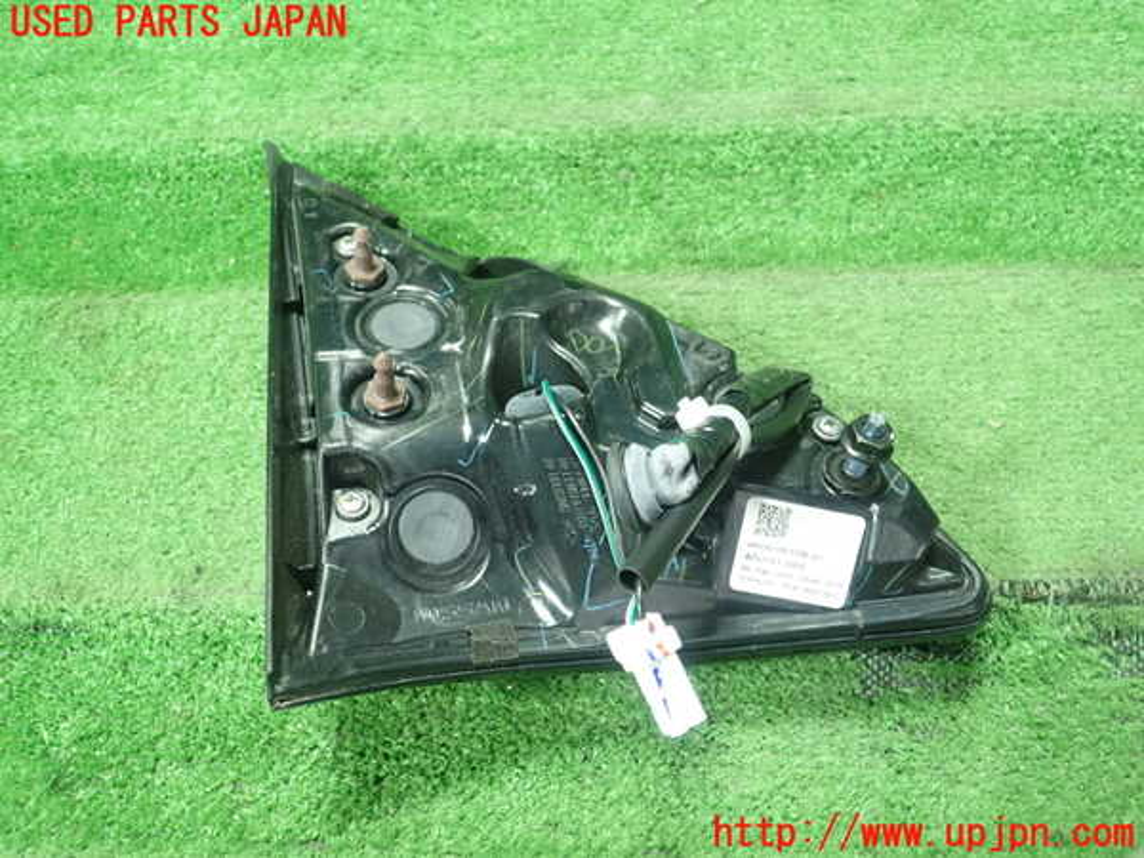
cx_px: 572
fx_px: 991
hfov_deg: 60.0
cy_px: 429
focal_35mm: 30
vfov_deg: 46.8
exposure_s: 1/100
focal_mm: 5.5
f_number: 2.3
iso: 800
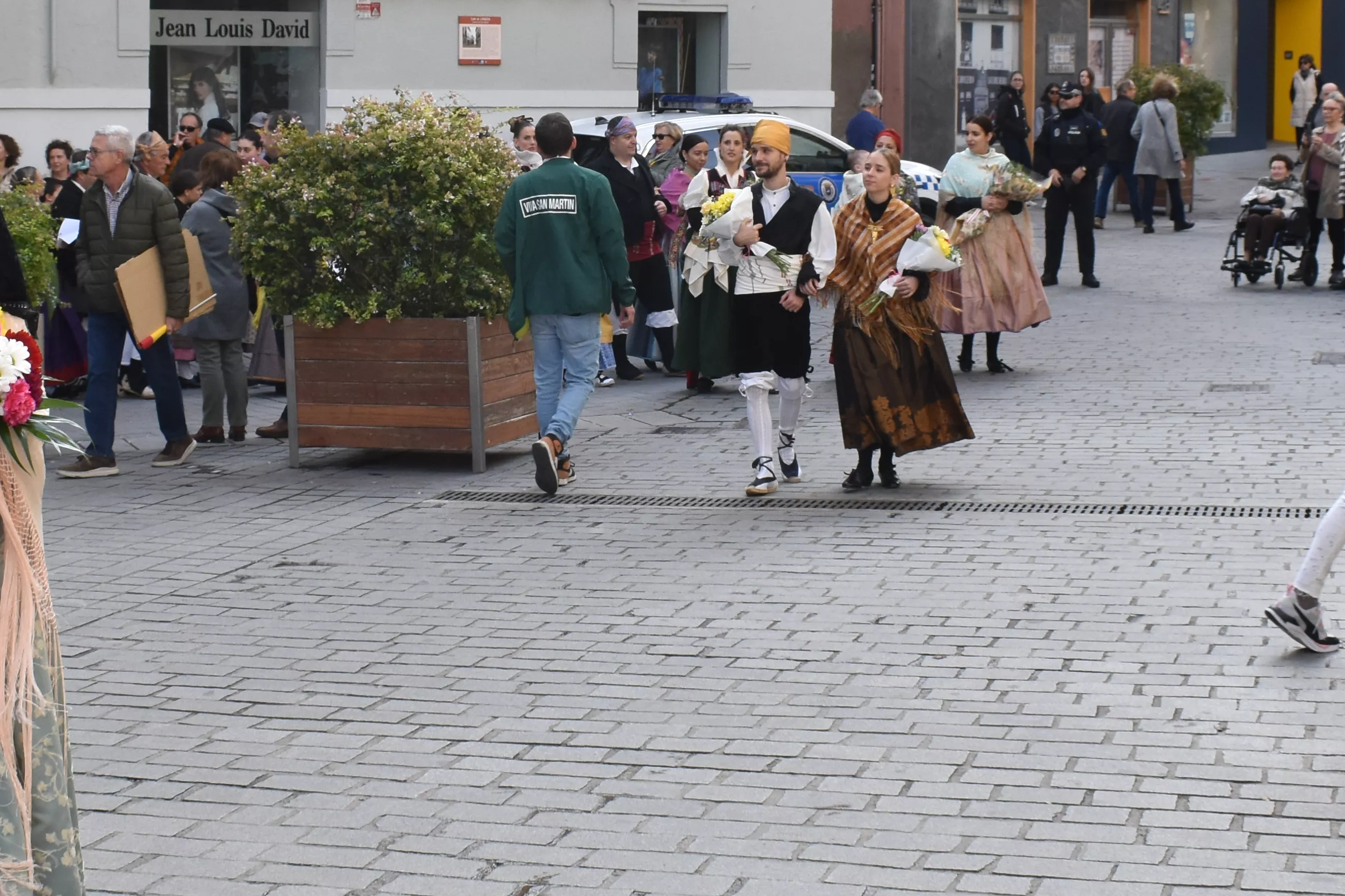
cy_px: 276
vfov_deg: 19.1
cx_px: 548
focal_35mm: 71
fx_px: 2657
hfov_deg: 28.3
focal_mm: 21
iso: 400
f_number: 8
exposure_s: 1/250
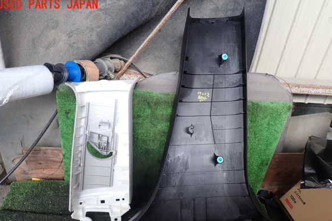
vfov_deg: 47.7
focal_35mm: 27
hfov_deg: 67.4
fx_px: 249
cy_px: 127
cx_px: 166
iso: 100
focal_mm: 4.5
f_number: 2.8
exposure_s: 1/100
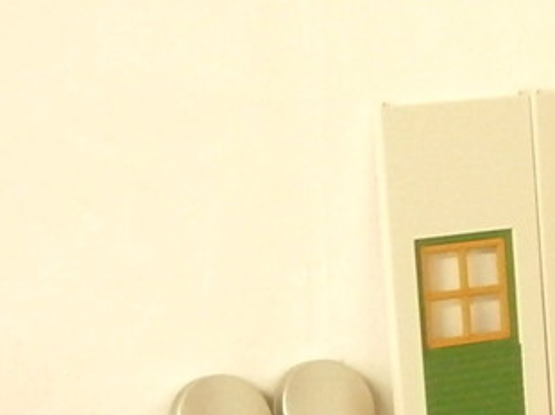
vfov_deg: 9.1
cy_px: 345
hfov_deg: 11.8
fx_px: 2595
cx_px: 735
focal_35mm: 162
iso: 800
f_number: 3.4
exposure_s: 1/20
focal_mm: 8.3
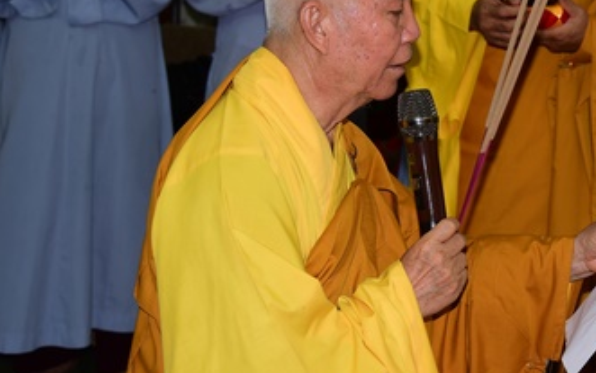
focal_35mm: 88
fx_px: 1430
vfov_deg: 14.6
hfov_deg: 22.9
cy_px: 11
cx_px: 555
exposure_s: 1/60
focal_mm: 44
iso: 320
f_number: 4
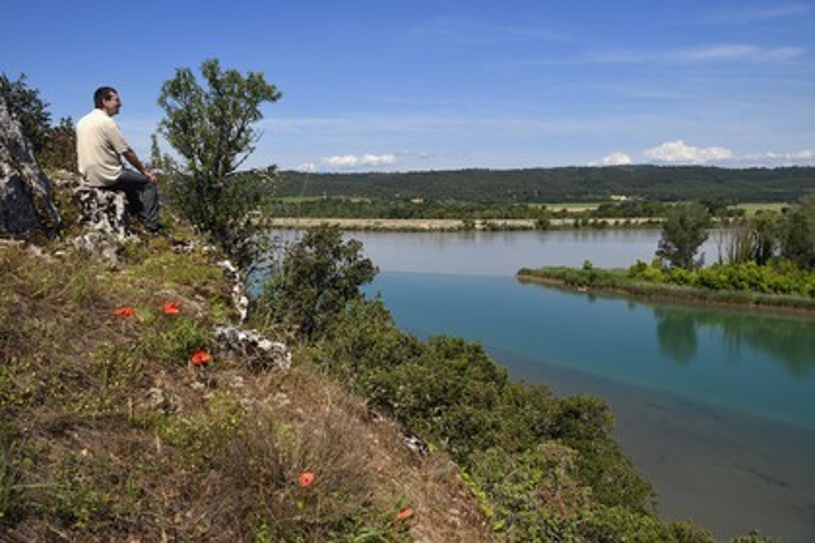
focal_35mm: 24
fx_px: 543
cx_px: 408
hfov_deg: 73.7
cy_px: 272
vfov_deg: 53.1
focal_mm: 24
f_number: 13
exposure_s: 1/250
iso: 200
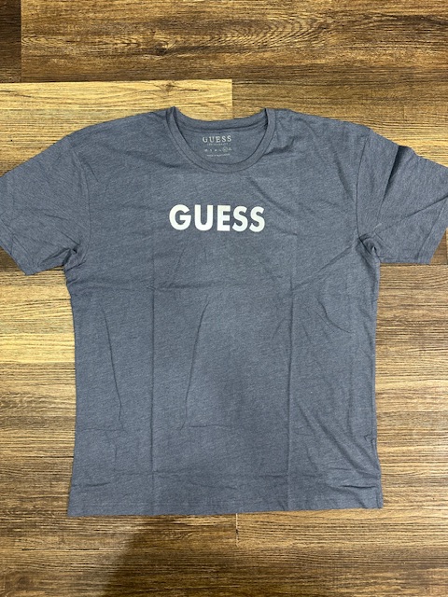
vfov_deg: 71.6
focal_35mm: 24
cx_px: 224
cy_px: 298
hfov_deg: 56.8
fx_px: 414
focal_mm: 6.86
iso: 250
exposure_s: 1/50
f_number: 1.78
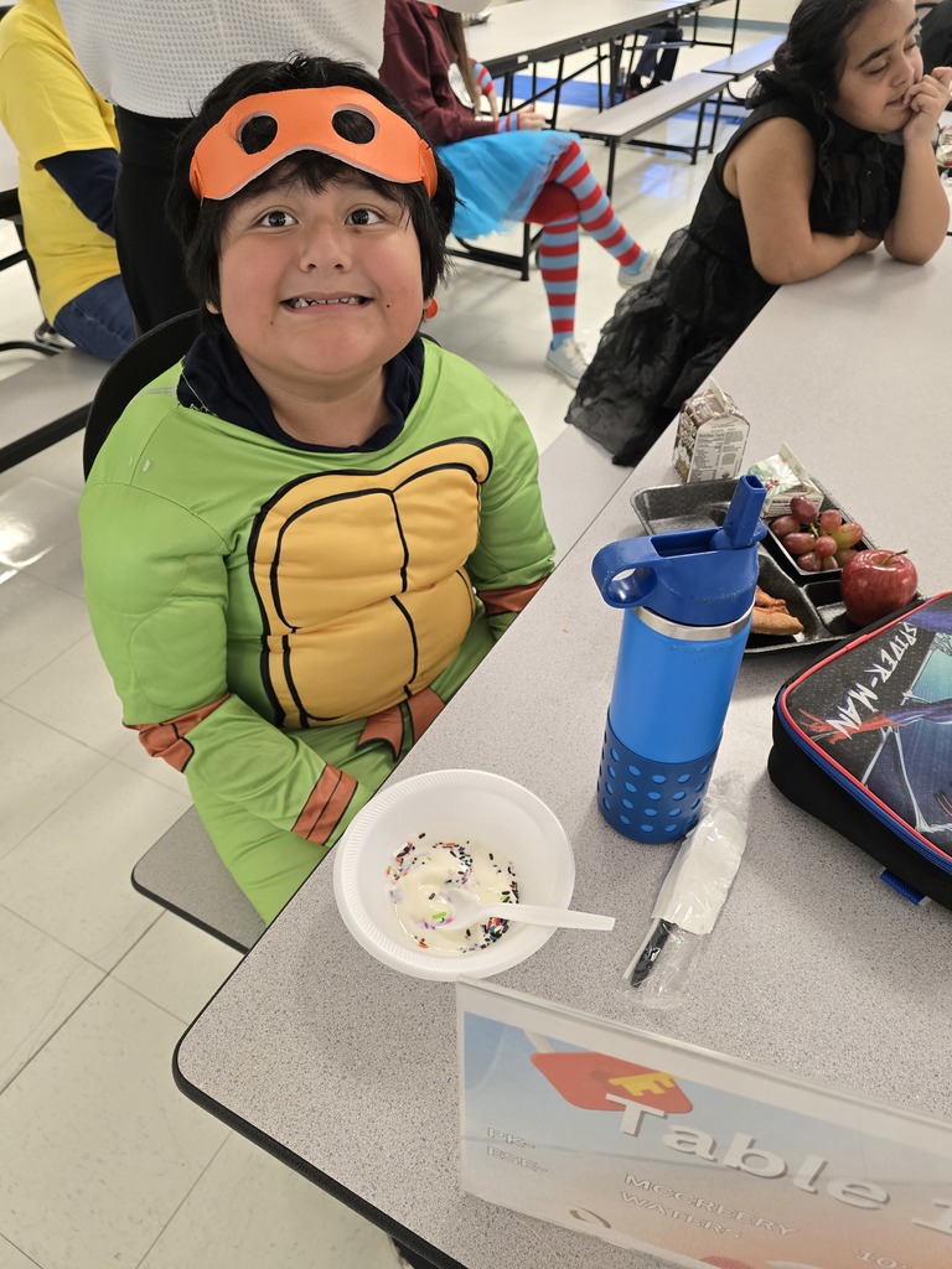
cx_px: 476
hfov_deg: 58.9
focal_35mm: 23
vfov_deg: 73.9
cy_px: 634
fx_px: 843
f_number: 1.7
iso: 400
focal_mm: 6.3
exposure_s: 1/120
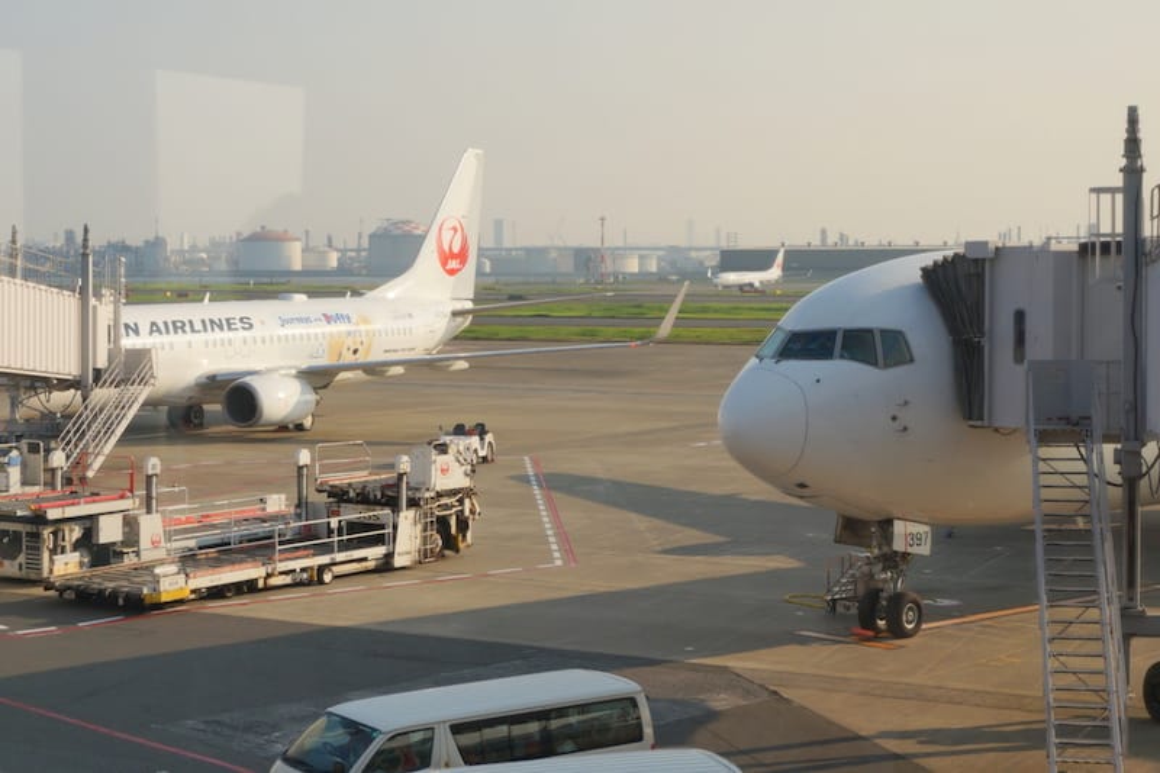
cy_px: 386
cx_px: 580
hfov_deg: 36.9
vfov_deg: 25.0
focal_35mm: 54
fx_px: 1740
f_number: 9
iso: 100
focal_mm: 36
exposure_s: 1/160
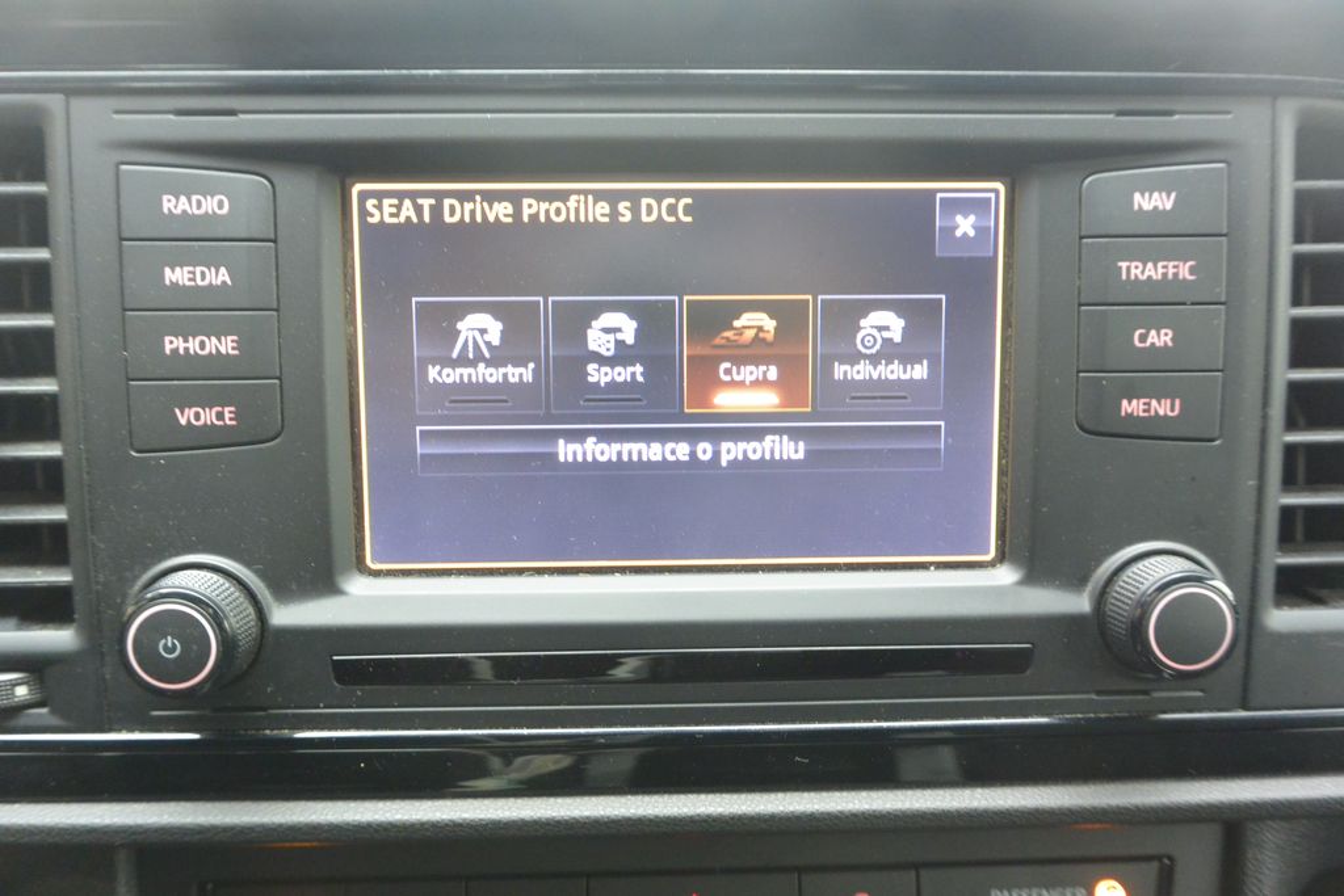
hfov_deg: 67.4
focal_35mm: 27
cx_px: 672
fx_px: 1008
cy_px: 448
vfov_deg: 47.9
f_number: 3.5
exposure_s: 1/30
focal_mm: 10
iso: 1100
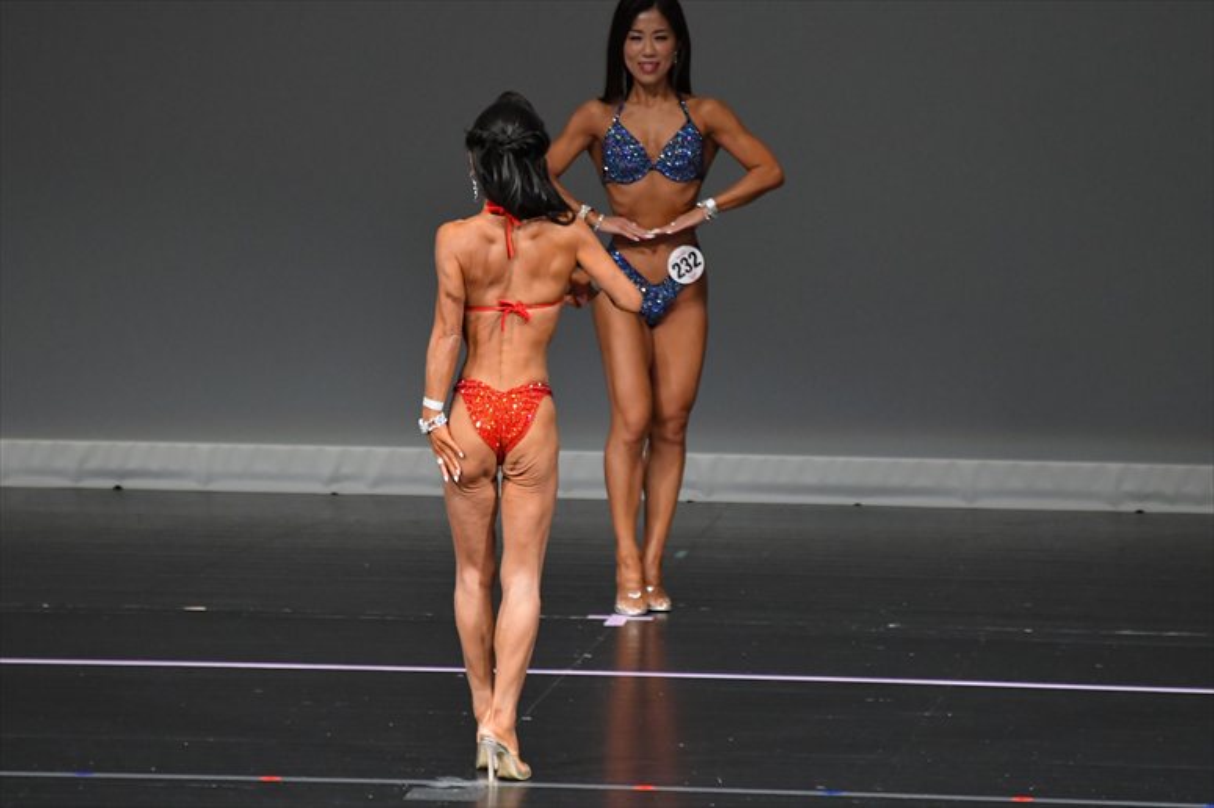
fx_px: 12640
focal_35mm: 375
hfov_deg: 5.5
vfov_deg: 3.7
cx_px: 607
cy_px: 404
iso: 4000
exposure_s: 1/400
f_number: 5.6
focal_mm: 250
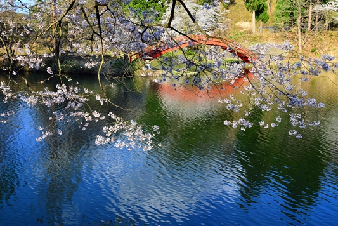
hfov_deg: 52.5
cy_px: 63
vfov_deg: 36.3
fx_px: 338
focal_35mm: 36
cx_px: 124
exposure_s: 1/320
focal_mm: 24
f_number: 9
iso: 400
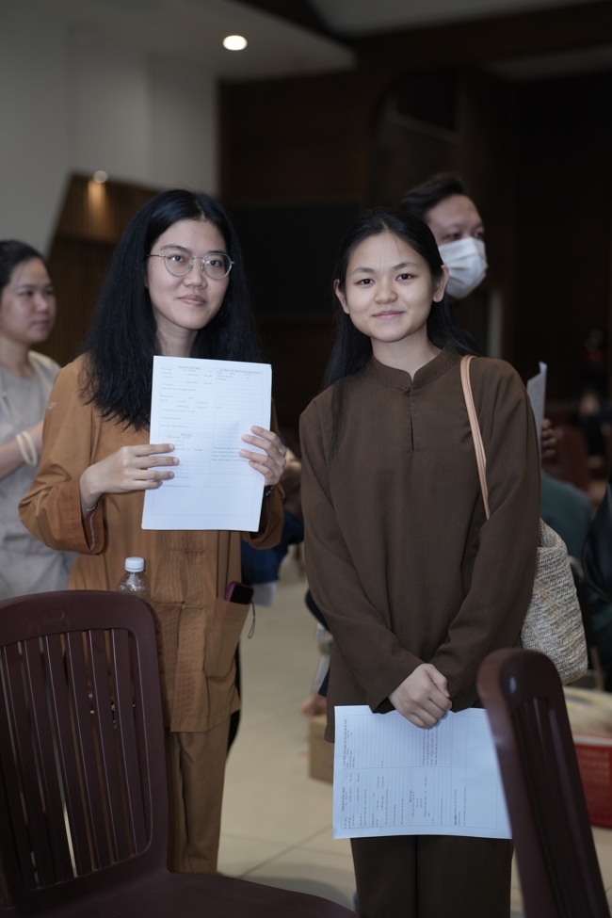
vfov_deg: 32.9
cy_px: 459
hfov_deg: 22.3
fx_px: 1555
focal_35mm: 61
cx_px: 306
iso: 500
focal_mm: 61
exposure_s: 1/250
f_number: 2.5
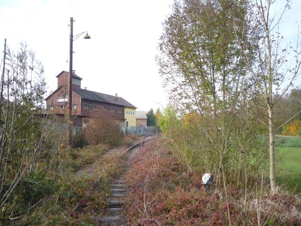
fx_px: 278
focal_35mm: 32
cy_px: 113
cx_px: 150
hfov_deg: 56.8
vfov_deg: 44.2
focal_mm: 5.2
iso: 100
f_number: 4
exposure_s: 1/160
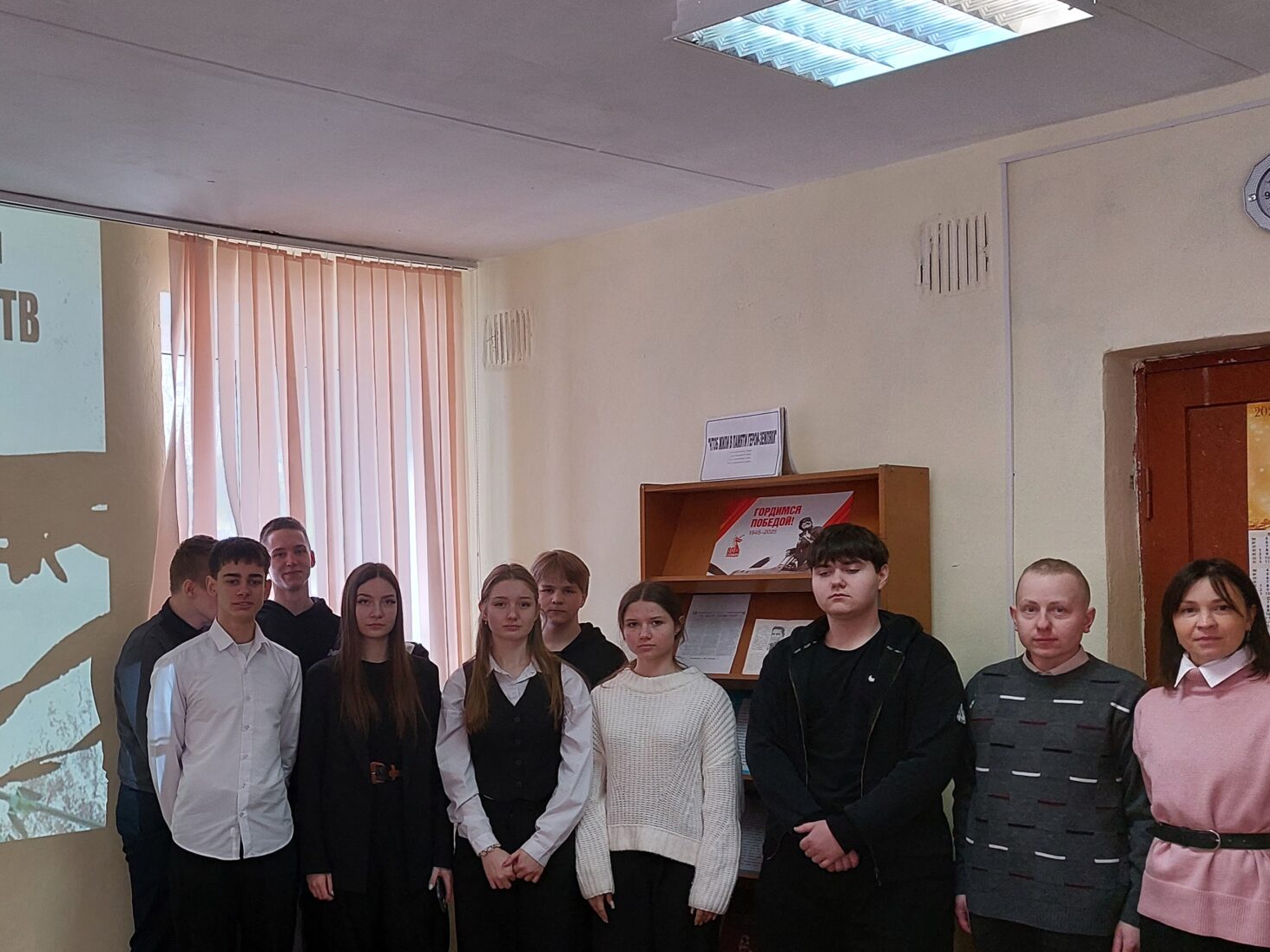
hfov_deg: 43.0
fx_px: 1541
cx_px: 277
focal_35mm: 42
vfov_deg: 34.2
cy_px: 590
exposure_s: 1/60
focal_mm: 5.23
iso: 100
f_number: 1.8
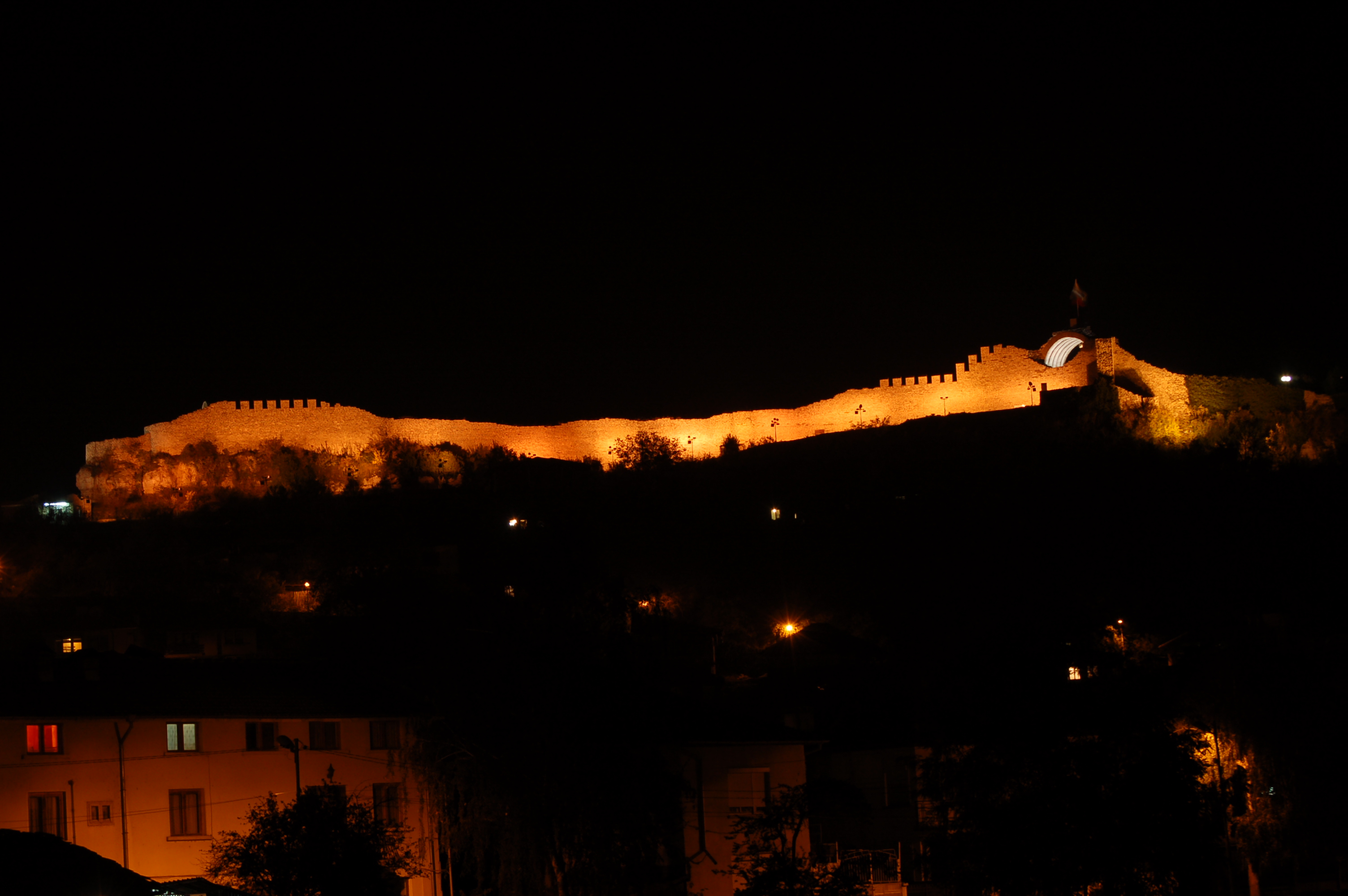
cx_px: 674
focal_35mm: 82
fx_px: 3086
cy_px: 448
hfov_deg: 24.6
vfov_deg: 16.5
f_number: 10
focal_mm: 55
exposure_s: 2
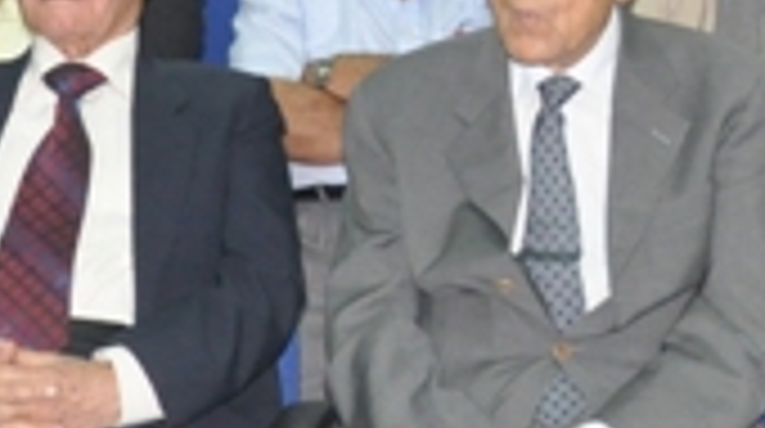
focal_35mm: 155
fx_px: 3149
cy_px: -20
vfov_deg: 7.7
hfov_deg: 13.6
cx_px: 855
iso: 1000
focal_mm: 21
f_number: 4.5
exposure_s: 1/60
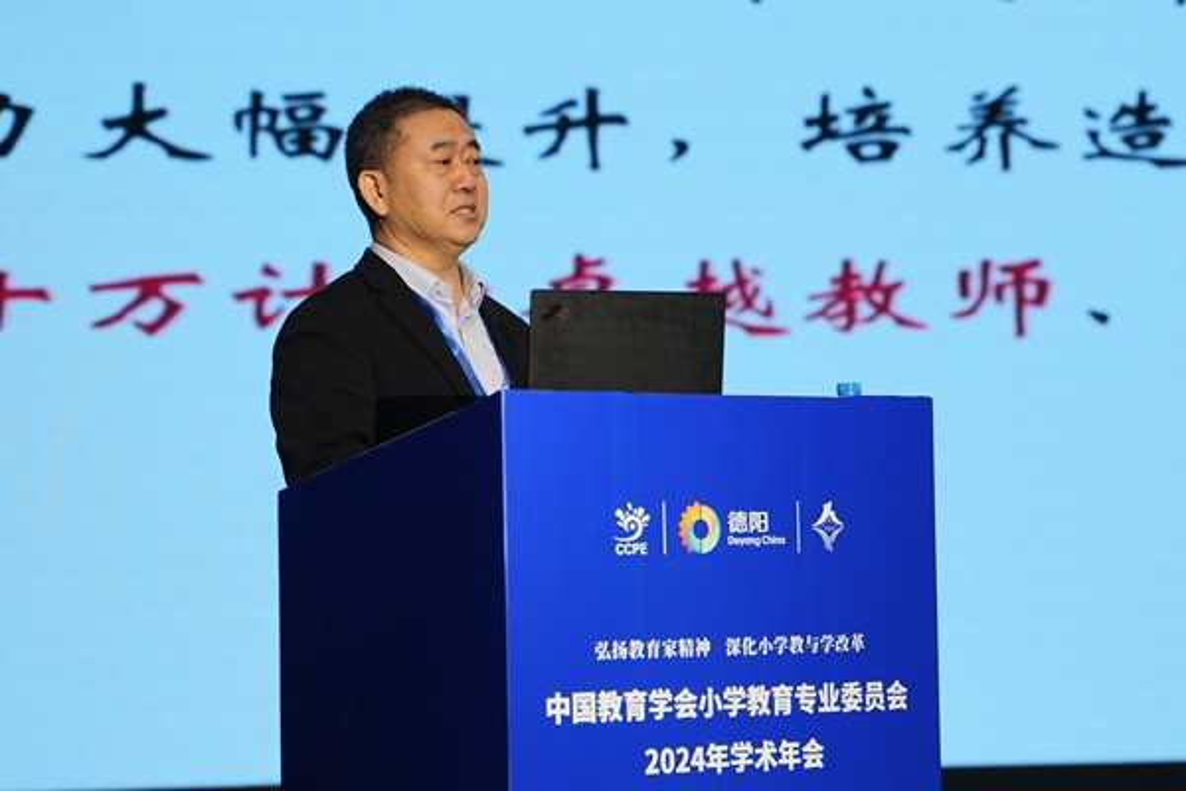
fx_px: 3689
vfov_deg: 12.2
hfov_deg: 18.3
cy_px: 396
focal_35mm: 112
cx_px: 593
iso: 320
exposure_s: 1/160
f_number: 3.5
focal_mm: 75
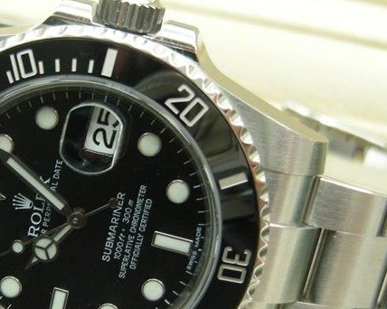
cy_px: 191
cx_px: 105
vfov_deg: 16.7
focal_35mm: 92
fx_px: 1053
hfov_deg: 20.7
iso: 200
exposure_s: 1/18.6
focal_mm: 10.5
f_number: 3.5
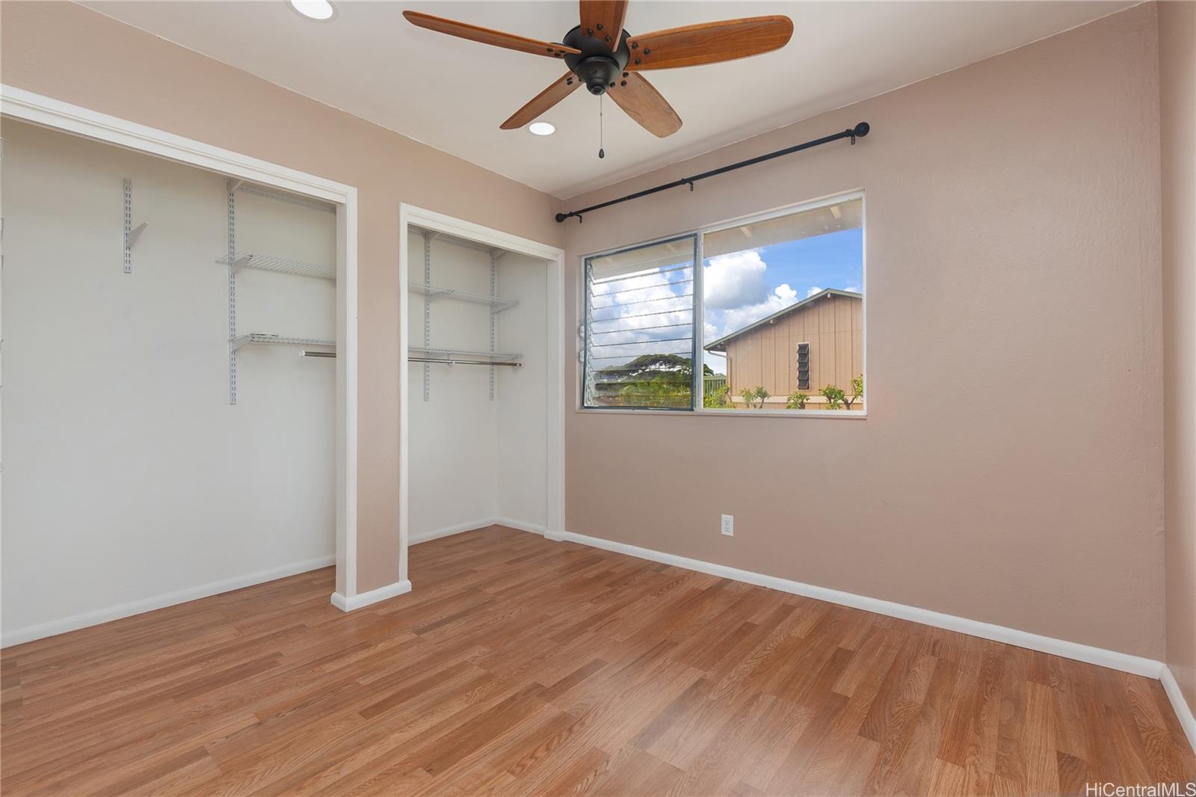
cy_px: 398
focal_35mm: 15
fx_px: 498
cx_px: 598
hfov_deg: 100.4
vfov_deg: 77.3
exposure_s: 1/25
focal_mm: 10
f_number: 8
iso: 160
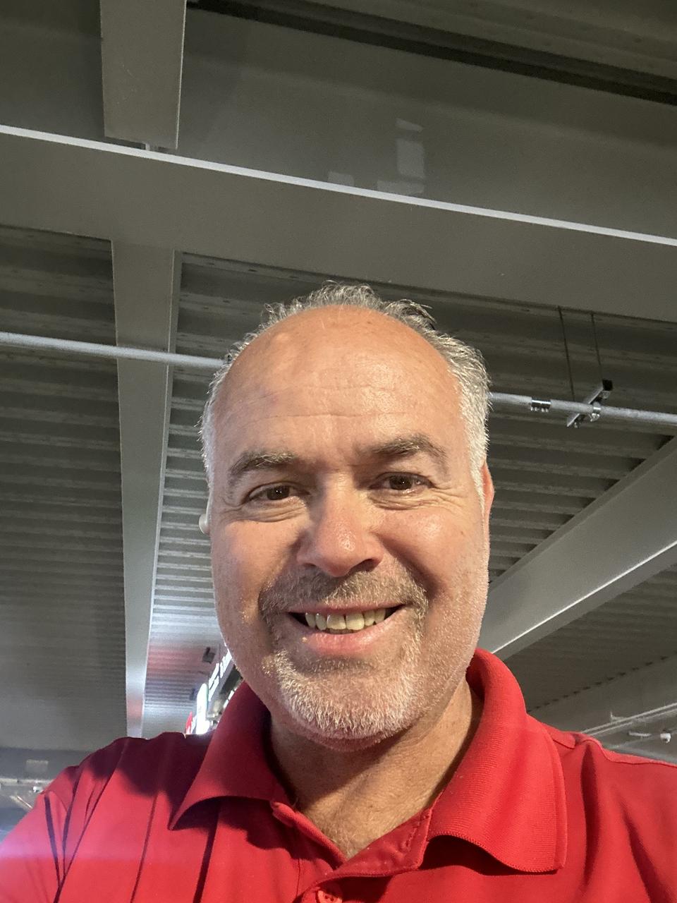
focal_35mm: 30
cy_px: 452
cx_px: 338
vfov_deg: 60.0
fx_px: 782
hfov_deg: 46.8
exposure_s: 1/35
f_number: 1.9
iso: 400
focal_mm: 2.69
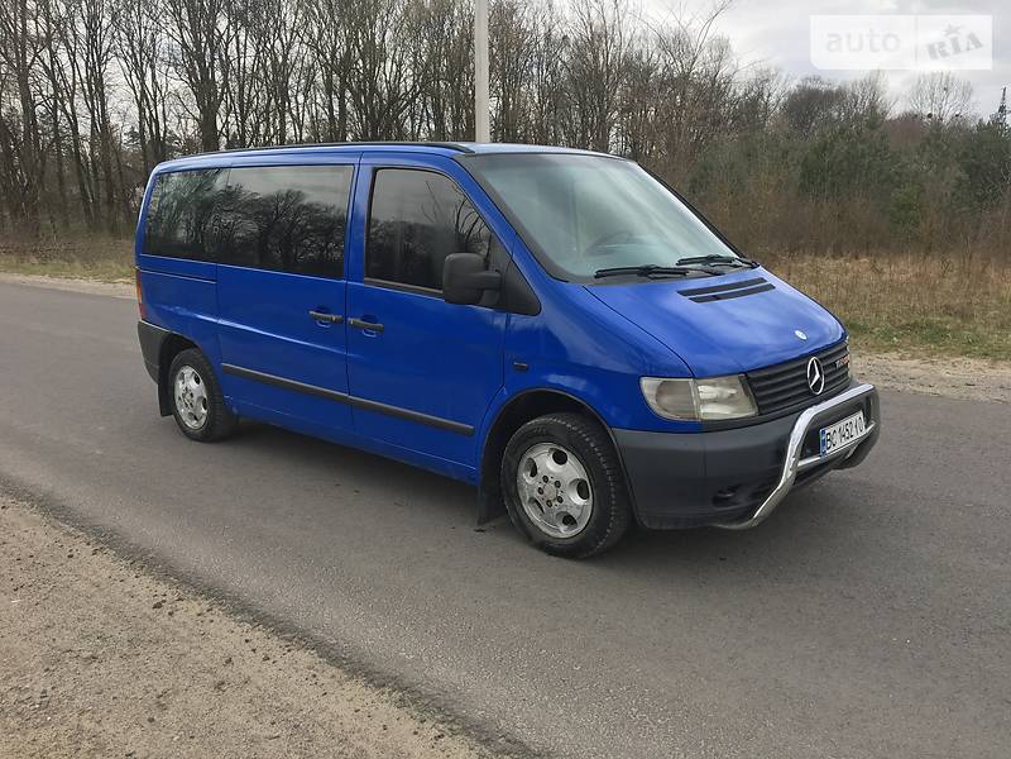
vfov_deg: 48.2
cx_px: 506
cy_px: 380
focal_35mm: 29
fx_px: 847
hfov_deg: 61.7
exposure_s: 1/587
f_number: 2.2
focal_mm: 4.2
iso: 25
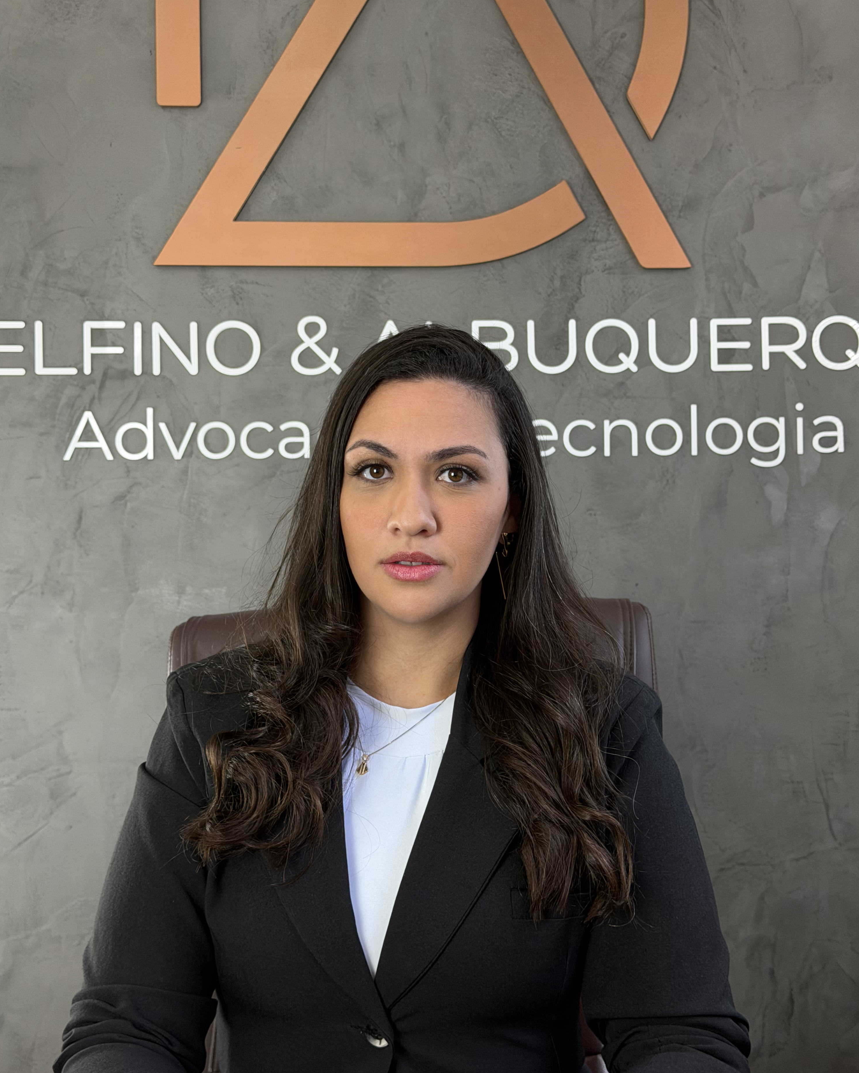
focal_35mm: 51
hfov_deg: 29.7
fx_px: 1621
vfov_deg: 36.7
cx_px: 437
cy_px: 538
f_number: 1.78
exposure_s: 1/60
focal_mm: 6.76
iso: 50
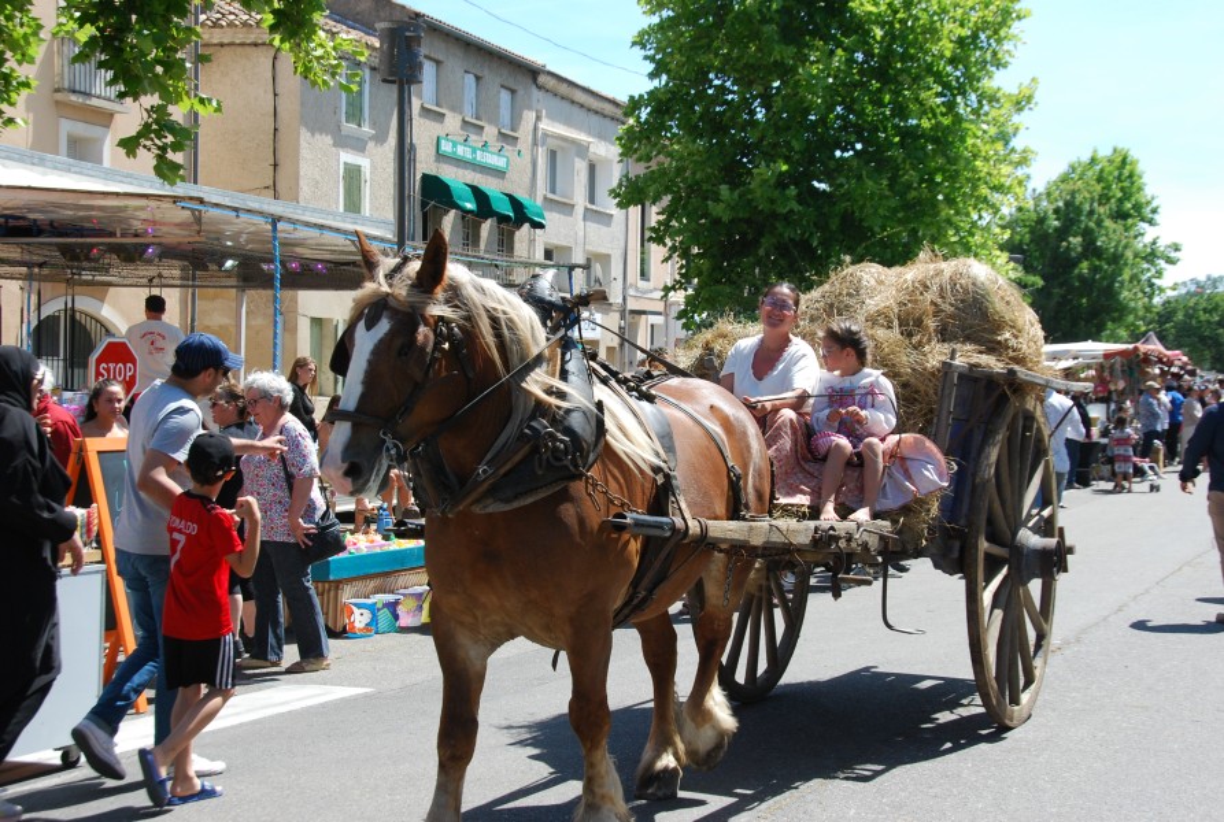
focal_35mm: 54
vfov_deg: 25.2
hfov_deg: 36.8
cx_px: 612
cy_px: 411
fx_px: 1840
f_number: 10
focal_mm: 36
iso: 400
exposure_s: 1/400
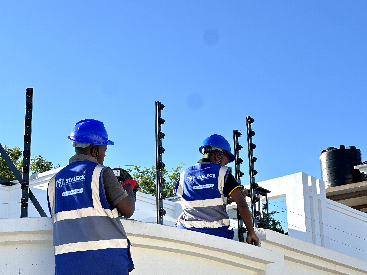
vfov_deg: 17.0
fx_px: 922
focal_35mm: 87
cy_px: 145
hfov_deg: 22.5
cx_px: 187
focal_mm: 9
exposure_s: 1/508
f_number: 2.8
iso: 32
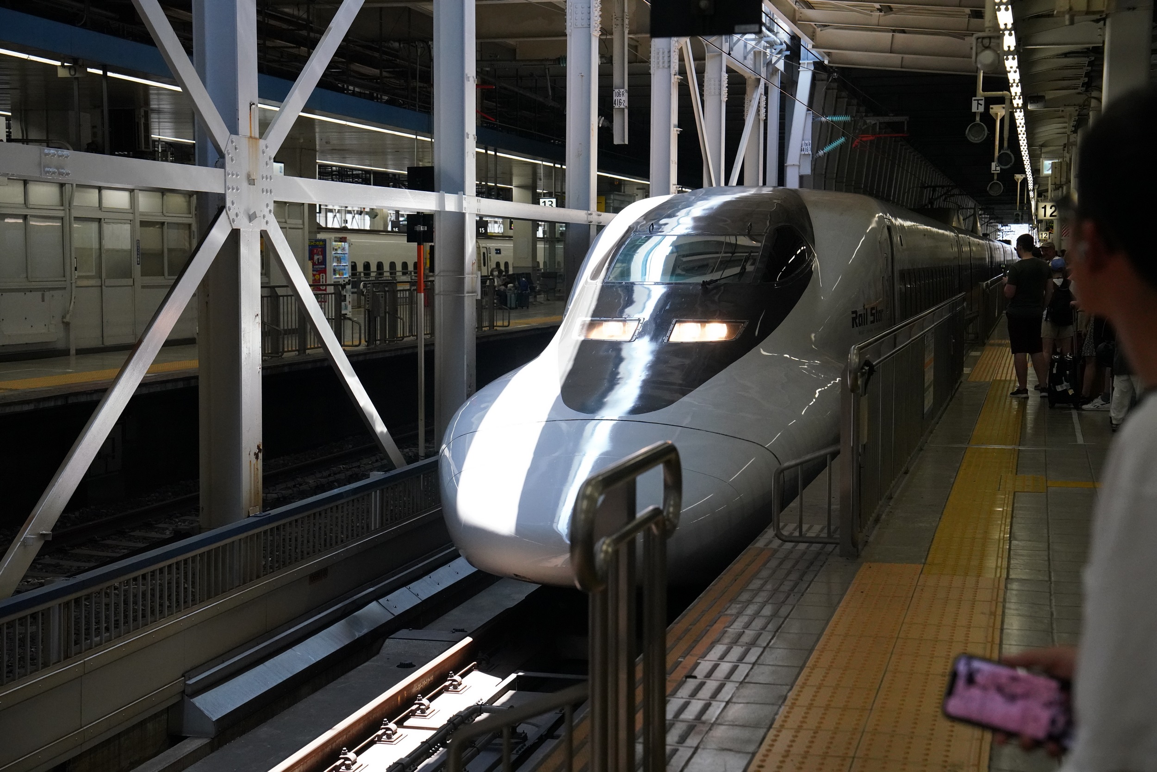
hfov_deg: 36.2
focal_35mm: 55
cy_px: 386
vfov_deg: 24.6
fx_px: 1768
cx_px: 578
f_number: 5
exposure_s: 1/1000
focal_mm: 55
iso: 6400
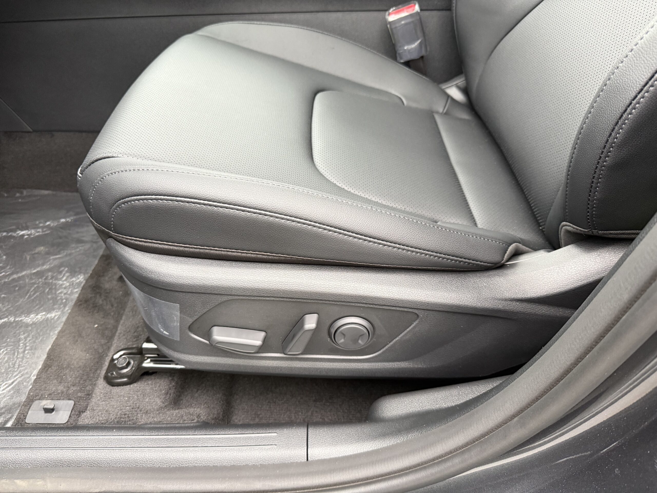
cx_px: 328
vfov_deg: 56.8
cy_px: 246
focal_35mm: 24
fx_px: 456
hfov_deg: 71.6
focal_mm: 6.76
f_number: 1.78
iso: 320
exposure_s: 1/60
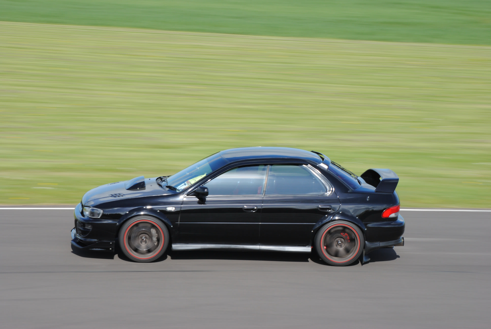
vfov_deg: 10.8
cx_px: 246
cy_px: 164
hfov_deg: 16.1
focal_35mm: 128
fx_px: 1741
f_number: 14
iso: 200
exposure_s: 1/125
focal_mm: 85
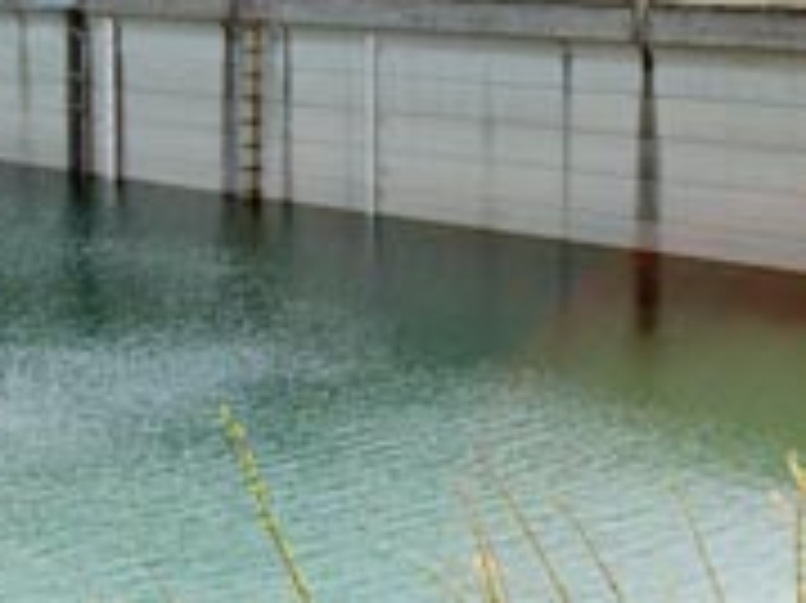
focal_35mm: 87
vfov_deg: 16.8
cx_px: 401
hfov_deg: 22.5
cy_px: 90
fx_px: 2024
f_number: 4.7
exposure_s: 1/250
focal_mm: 8
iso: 100
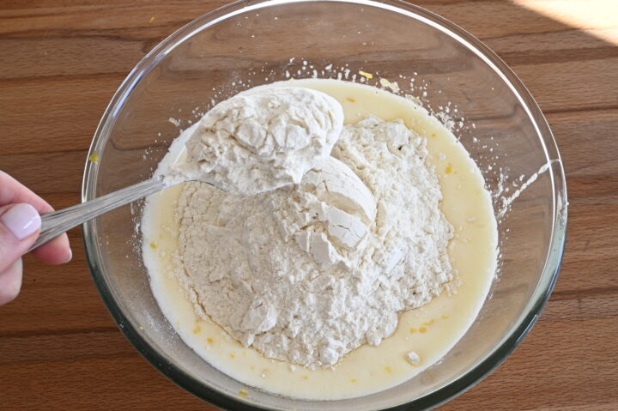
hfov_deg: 51.9
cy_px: 206
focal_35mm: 37
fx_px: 635
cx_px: 309
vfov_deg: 35.9
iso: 200
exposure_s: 1/15
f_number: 11
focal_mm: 25
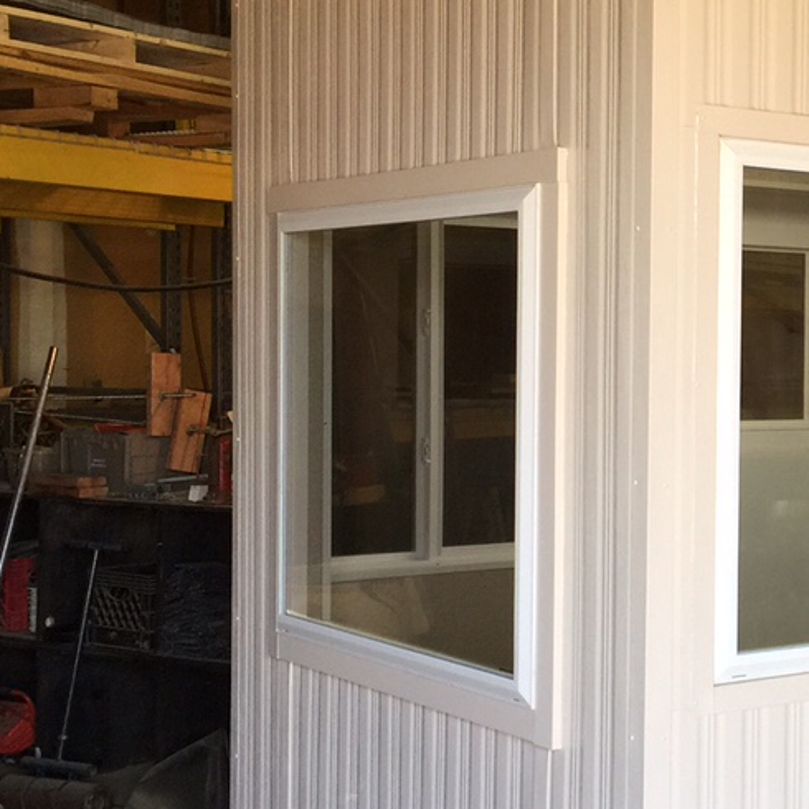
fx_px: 1772
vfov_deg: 25.7
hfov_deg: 24.5
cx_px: 826
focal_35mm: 67
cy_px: 411
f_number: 2.2
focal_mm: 4.15
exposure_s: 1/40
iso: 32
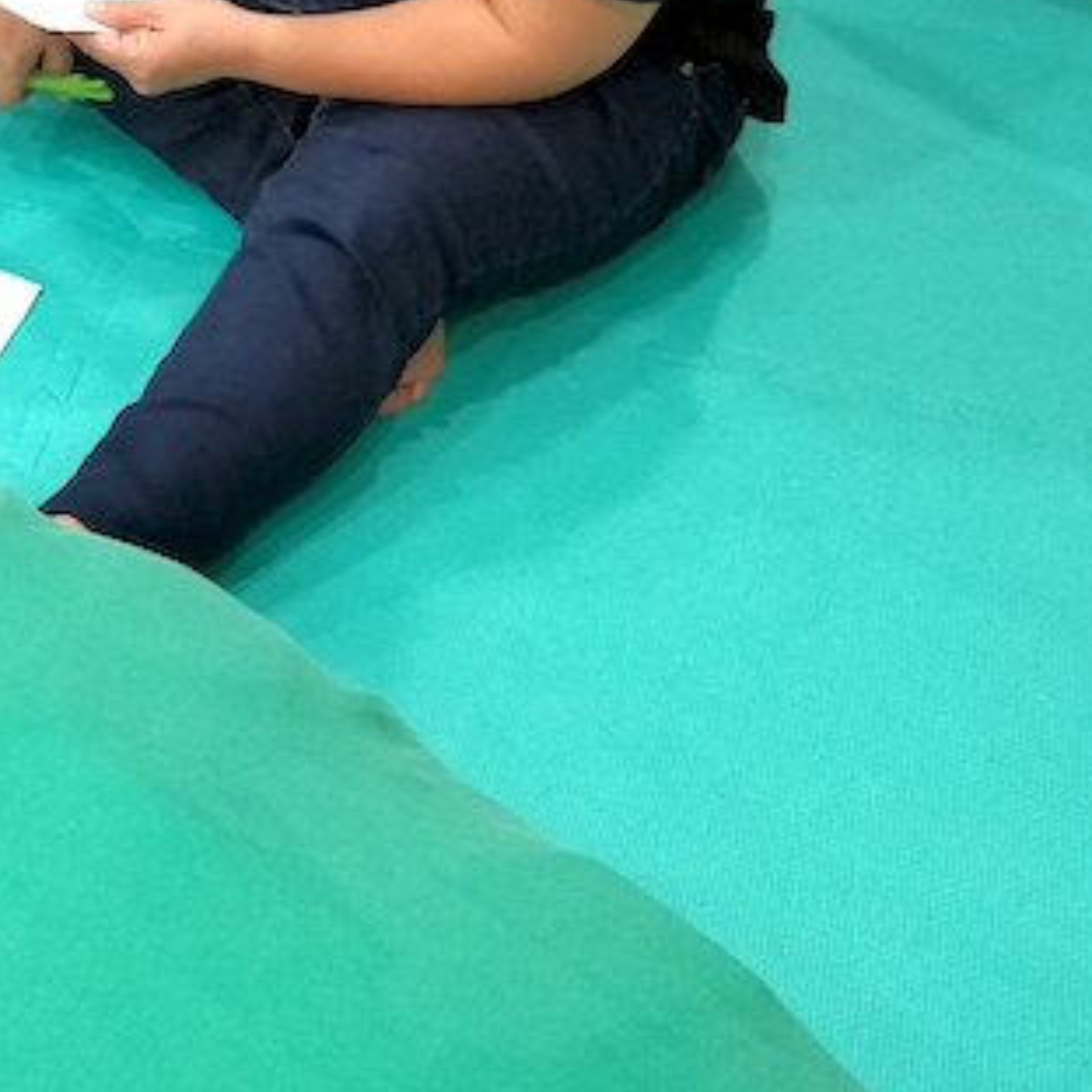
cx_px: -410
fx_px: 2427
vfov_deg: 23.9
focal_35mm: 68
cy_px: -84
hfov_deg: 22.2
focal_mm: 4.1
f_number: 1.7
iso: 640
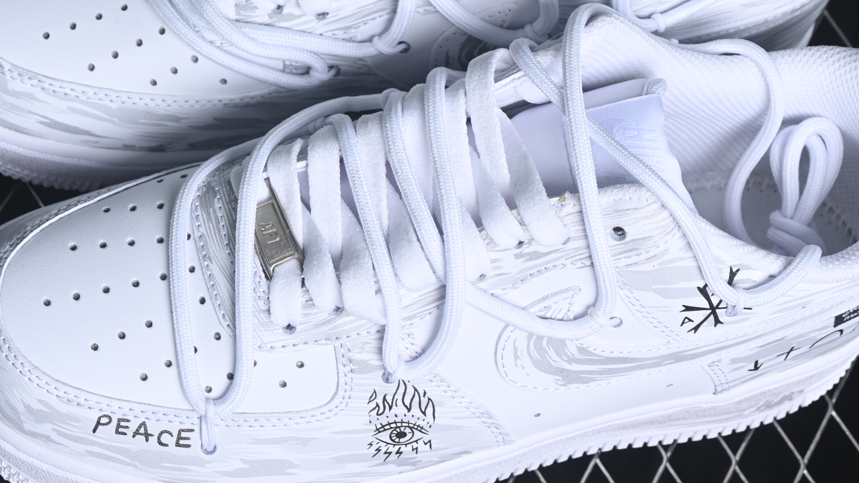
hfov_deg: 18.0
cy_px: 158
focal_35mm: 119
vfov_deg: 10.2
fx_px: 2711
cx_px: 436
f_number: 7.1
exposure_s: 1/80
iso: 160
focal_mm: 50
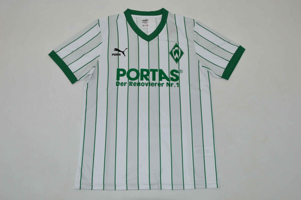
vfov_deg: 41.6
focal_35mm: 32
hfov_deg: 59.5
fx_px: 263
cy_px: 100
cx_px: 150
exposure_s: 1/200
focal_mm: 21
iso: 400
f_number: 13
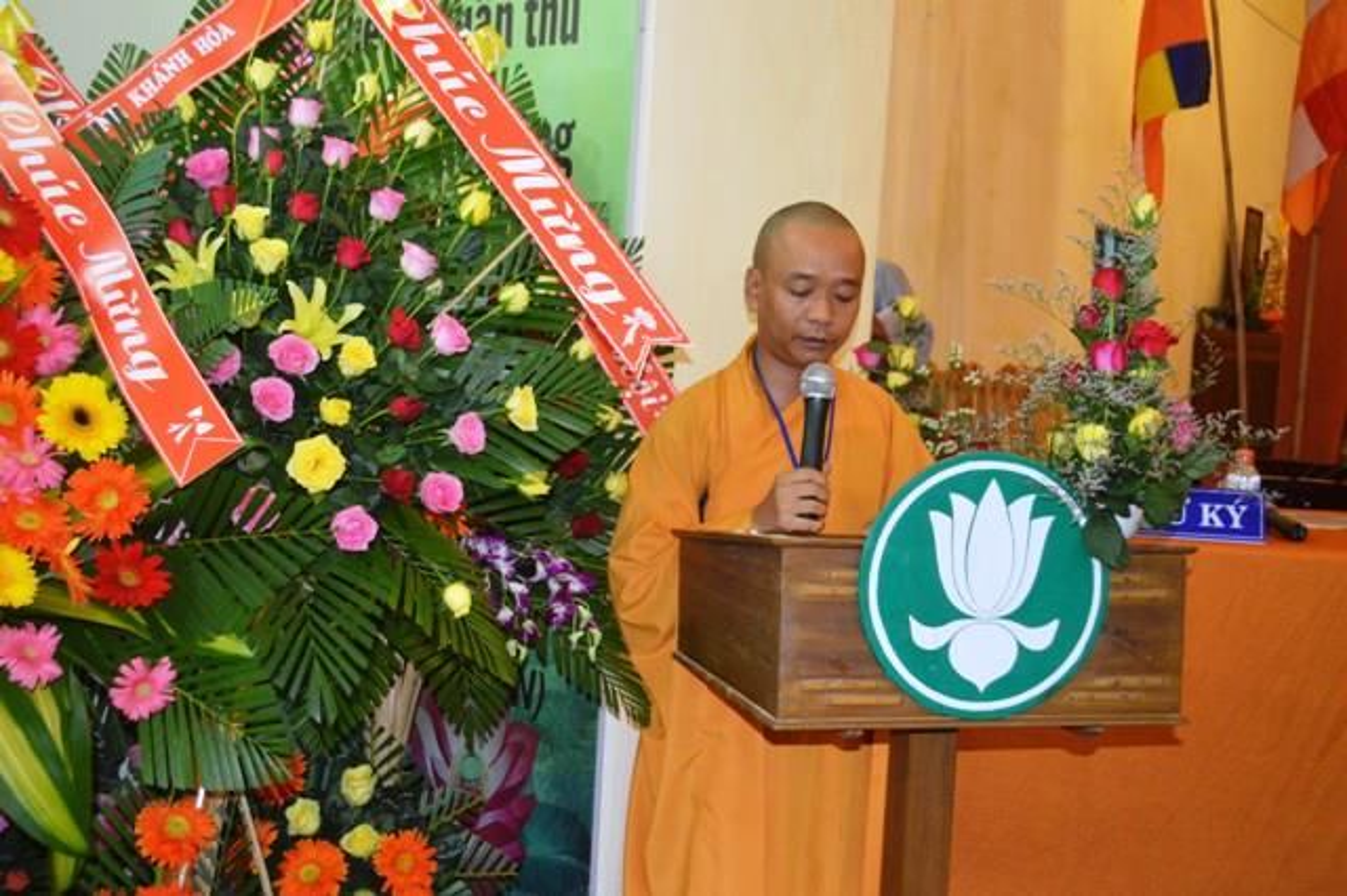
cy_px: 448
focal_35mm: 44
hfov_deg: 45.0
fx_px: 1627
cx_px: 674
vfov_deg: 30.8
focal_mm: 29
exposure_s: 1/60
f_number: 4.5
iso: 2200
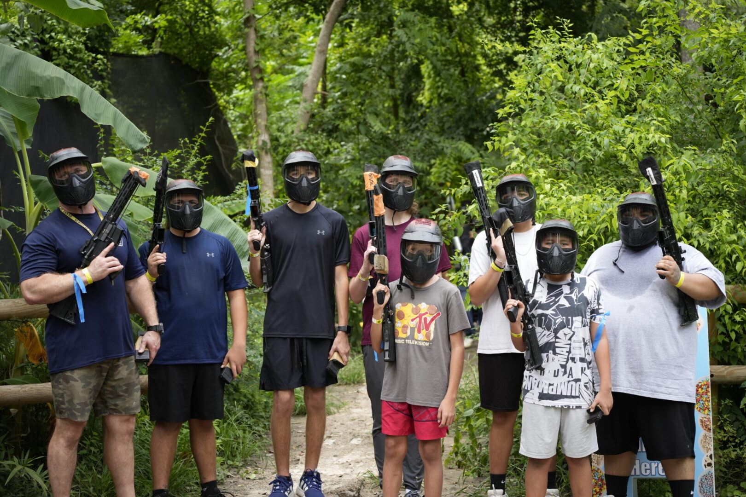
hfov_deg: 28.8
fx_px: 1450
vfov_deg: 19.5
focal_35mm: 70
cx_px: 373
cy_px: 248
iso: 500
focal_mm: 70
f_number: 4.5
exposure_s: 1/400
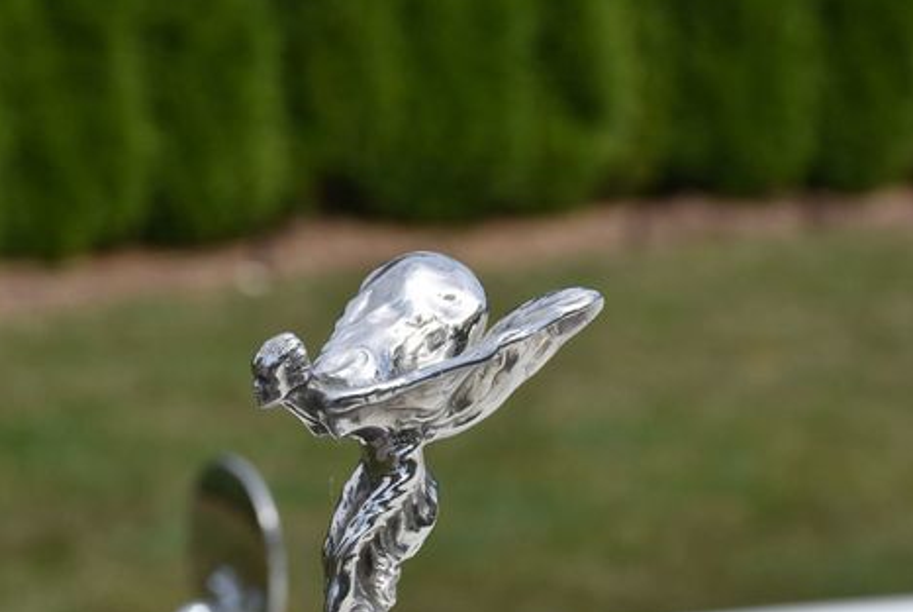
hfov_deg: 15.1
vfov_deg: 10.1
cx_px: 390
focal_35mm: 136
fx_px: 3453
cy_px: 398
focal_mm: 66
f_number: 8
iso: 180
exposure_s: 1/500
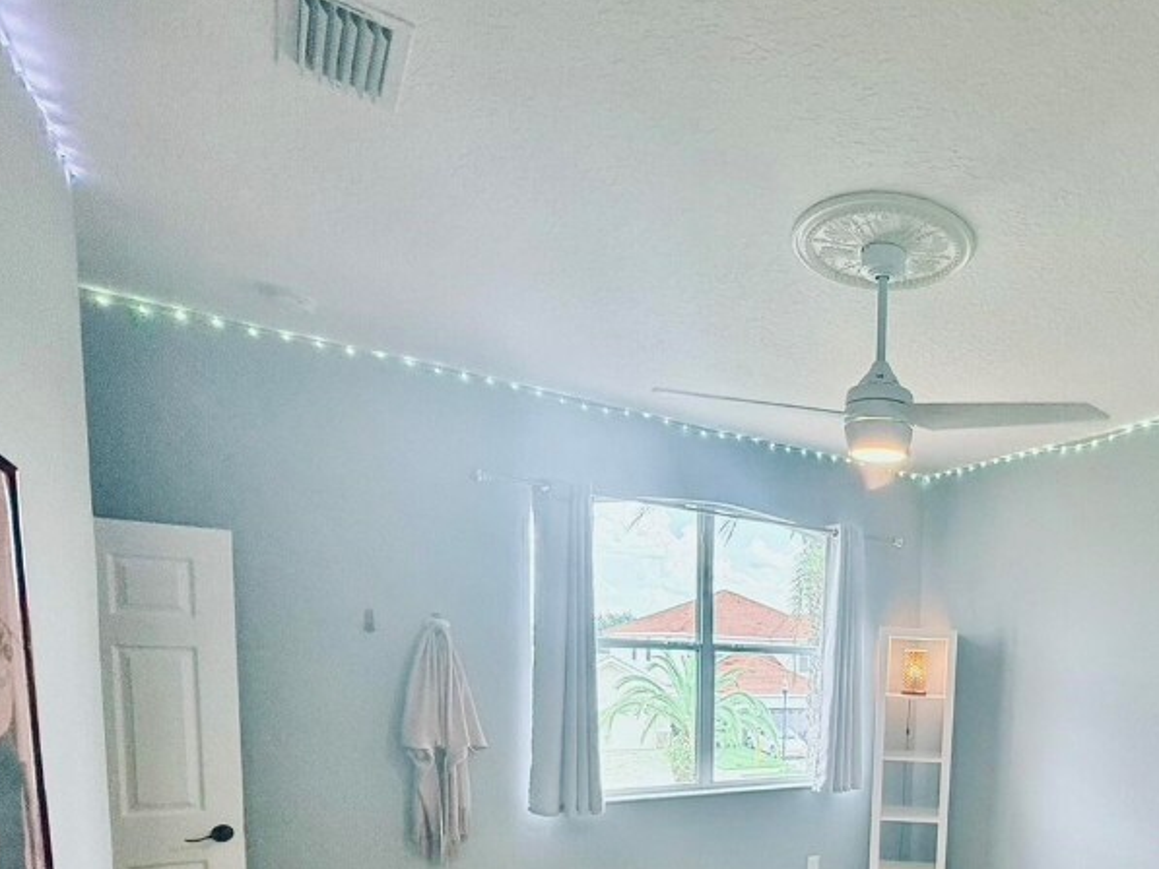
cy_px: 733
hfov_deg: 66.1
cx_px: 901
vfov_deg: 52.0
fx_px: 804
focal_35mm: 24
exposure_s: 1/120
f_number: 2.2
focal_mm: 2.22
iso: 250
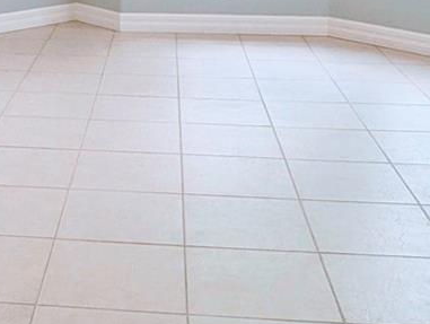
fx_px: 834
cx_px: 56
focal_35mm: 67
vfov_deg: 19.3
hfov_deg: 28.0
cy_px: -160
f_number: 2.2
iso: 50
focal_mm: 2.35
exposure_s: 1/156
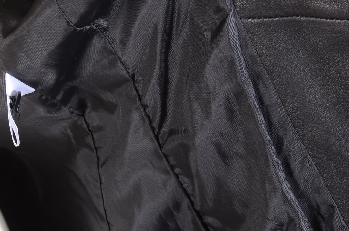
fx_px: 1062
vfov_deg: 12.4
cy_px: 53
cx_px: 171
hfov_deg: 18.7
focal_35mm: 110
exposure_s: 1/100
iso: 160
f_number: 11
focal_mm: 45
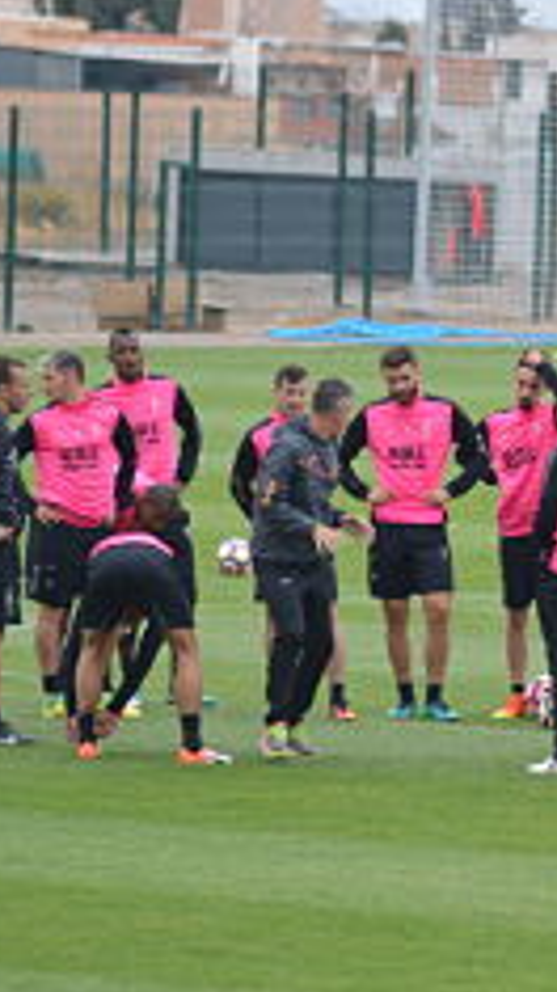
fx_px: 13692
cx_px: 574
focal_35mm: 521
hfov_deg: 2.3
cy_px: 485
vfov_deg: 4.1
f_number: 4.8
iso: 450
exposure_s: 1/500
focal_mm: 195
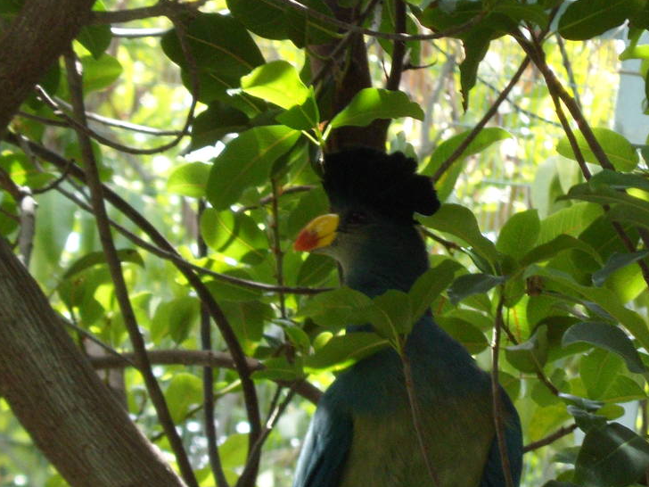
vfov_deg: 2.5
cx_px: 439
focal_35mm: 593
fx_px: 11118
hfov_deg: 3.3
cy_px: 360
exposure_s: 1/60
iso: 120
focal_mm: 46.8
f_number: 5.9
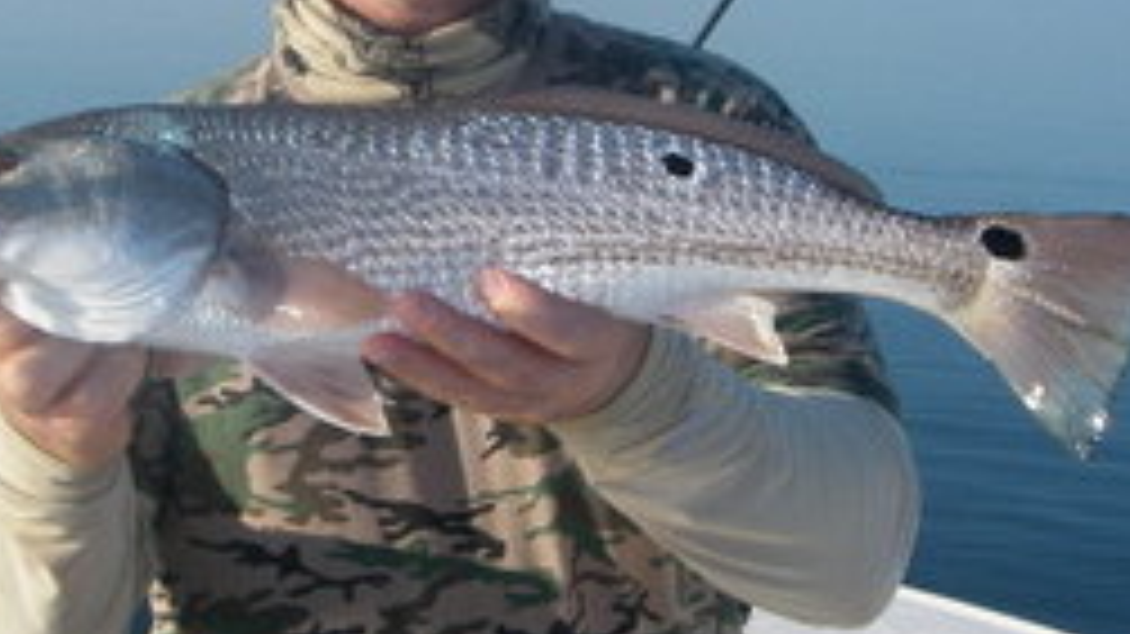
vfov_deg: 14.2
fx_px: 2546
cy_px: 189
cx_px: 396
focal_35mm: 85
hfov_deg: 24.9
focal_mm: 8.1
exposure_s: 1/160
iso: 64
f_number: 7
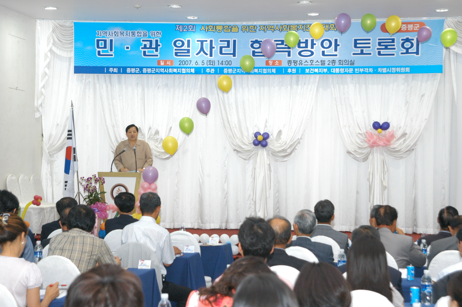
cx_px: 231
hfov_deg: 28.1
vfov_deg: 18.9
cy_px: 154
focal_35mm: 72
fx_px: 923
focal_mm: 48
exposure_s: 1/100
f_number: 7.1
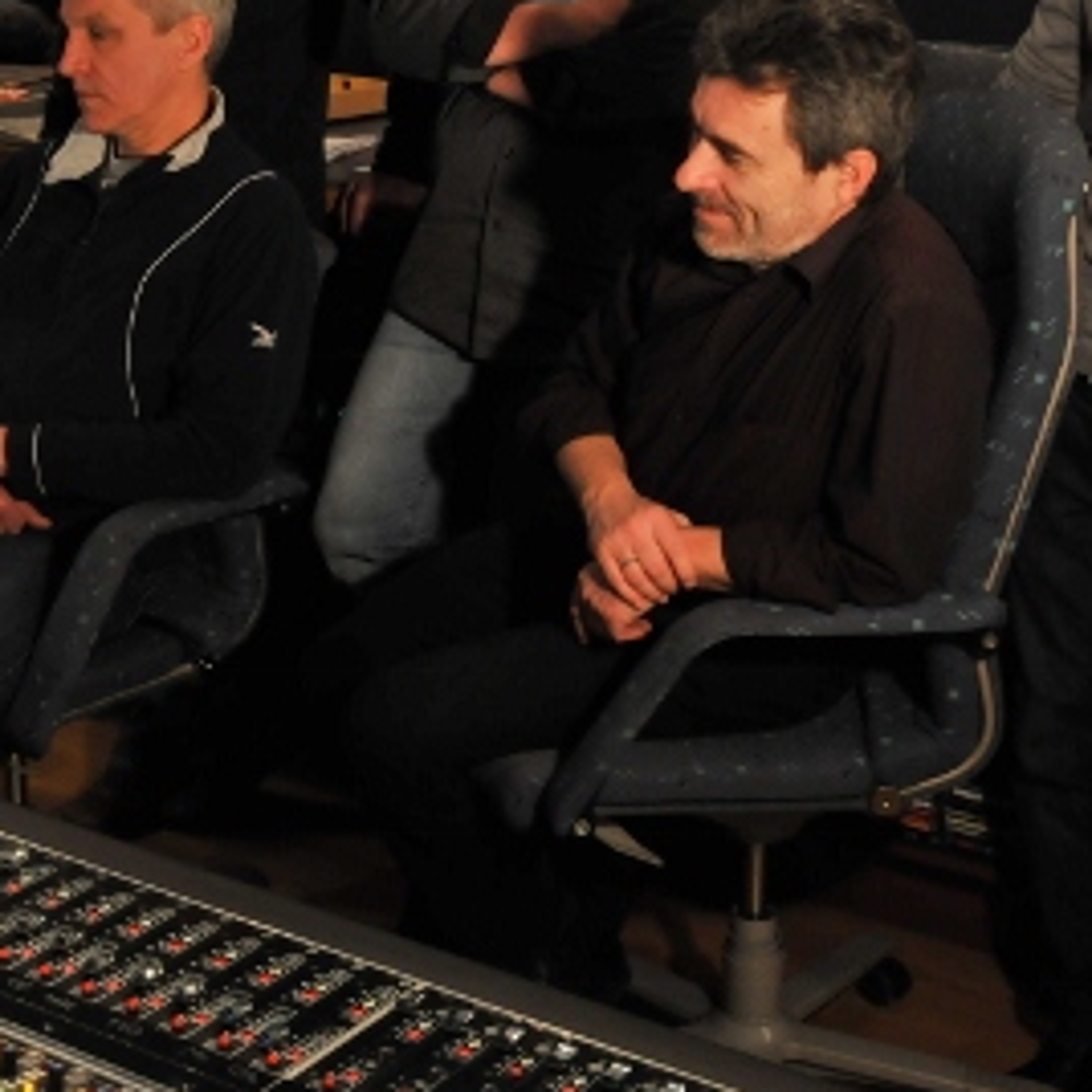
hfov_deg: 23.4
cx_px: 277
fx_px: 2605
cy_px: 275
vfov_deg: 23.4
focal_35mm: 73
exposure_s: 1/13
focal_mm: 24
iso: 800
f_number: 6.3
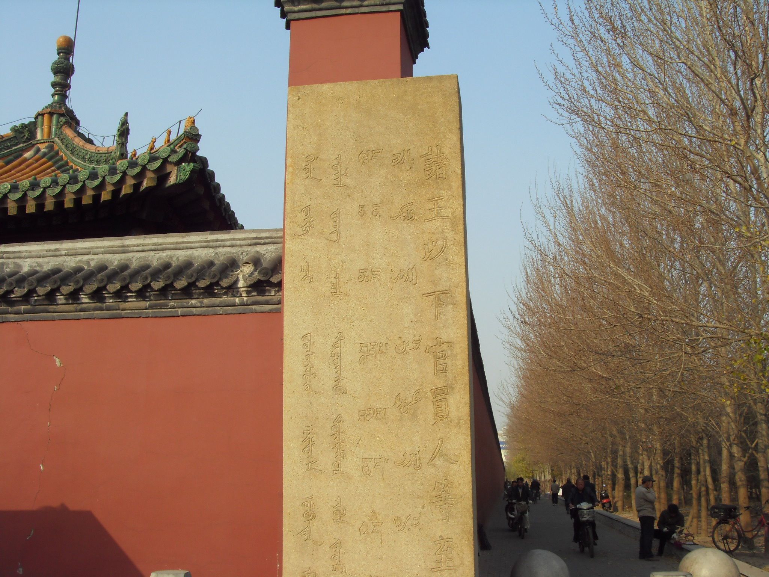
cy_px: 288
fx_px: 866
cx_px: 384
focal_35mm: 39
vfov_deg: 36.8
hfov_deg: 47.9
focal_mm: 6.6
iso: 80
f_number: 6.2
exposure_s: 1/180
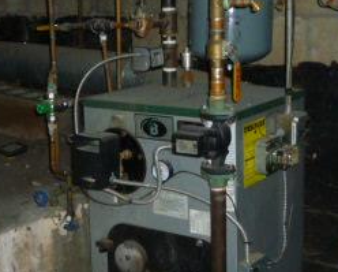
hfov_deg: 26.0
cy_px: 149
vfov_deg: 21.0
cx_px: 157
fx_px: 731
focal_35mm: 73
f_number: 3.3
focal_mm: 5.2
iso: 200
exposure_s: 1/125
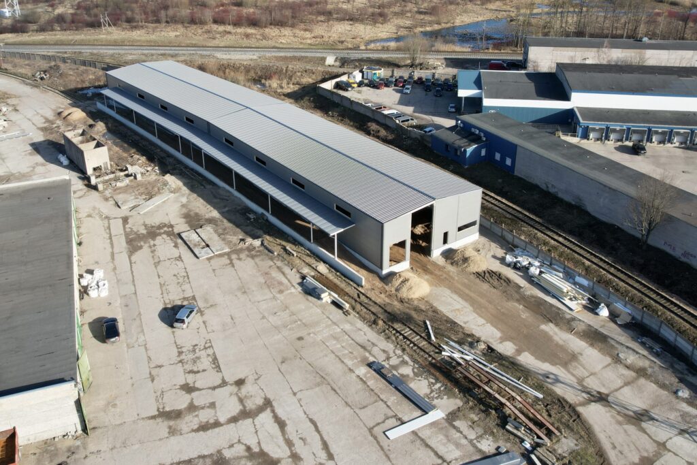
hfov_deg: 78.6
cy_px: 232
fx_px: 426
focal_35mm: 22
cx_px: 348
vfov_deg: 57.2
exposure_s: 1/1500
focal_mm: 8.38
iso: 140
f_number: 2.8
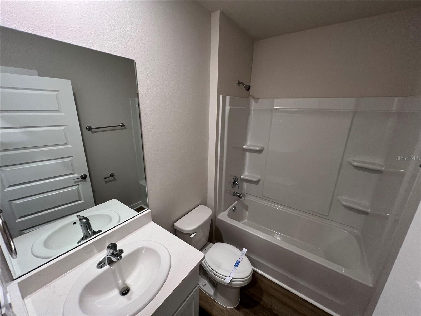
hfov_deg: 106.2
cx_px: 210
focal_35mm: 13
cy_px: 158
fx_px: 158
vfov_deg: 89.9
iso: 160
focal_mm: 1.57
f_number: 1.8
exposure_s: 1/60
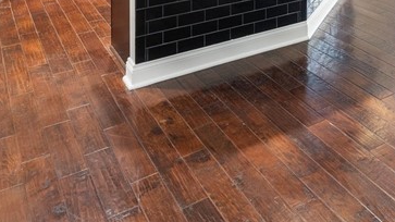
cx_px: 445
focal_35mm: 47
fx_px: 495
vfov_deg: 20.6
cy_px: -132
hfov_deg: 36.2
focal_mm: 15.1
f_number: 8
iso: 500
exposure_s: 1
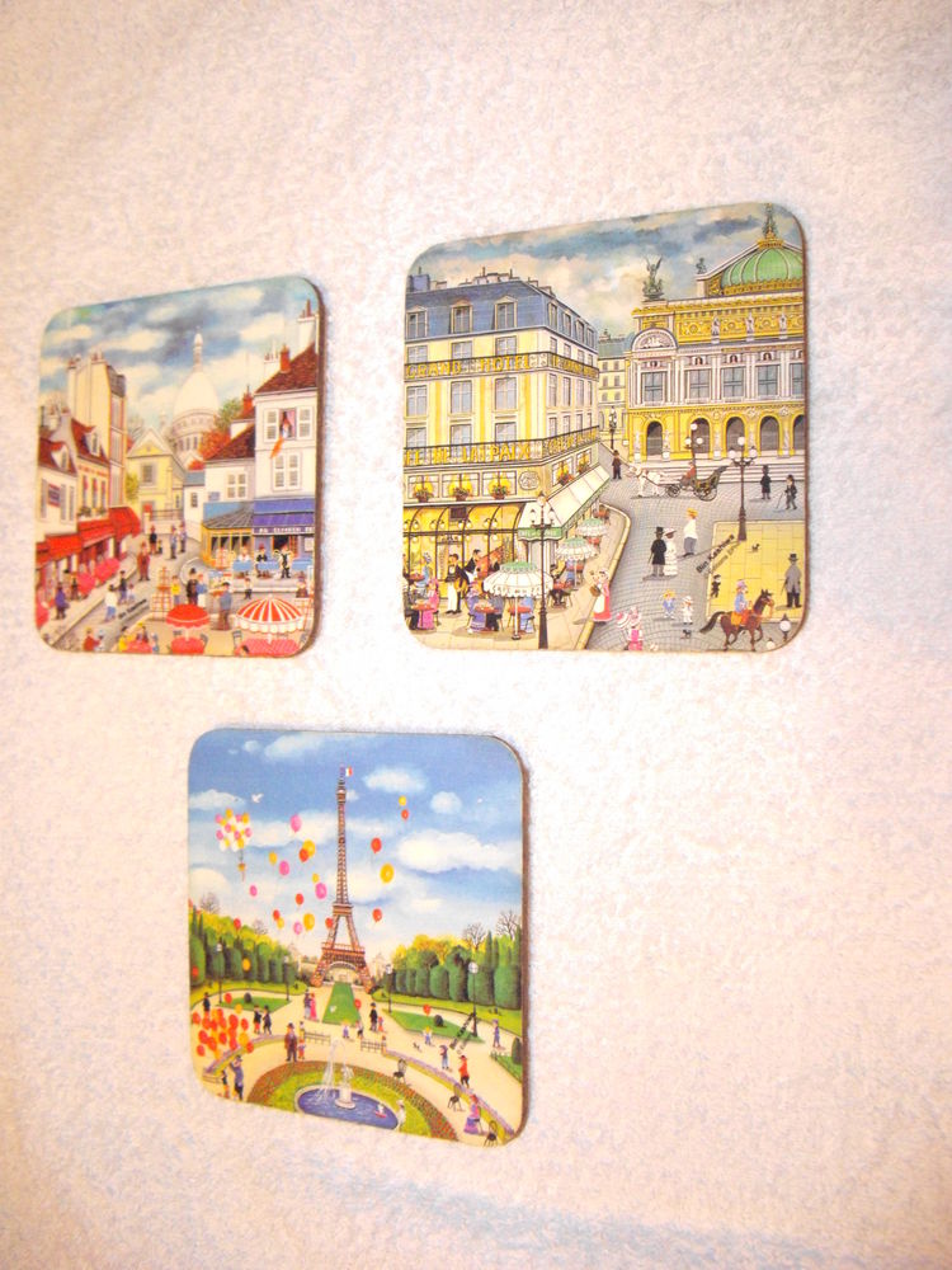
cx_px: 476
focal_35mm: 38
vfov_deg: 49.0
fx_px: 1393
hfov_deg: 37.7
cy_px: 635
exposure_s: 1/40
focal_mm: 7.9
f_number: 2.8
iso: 800
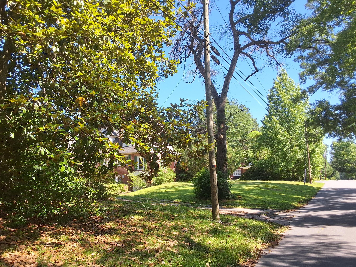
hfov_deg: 58.2
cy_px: 146
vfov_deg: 45.4
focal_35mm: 31
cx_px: 160
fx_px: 319
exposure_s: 1/639
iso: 32
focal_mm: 2.91
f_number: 1.9
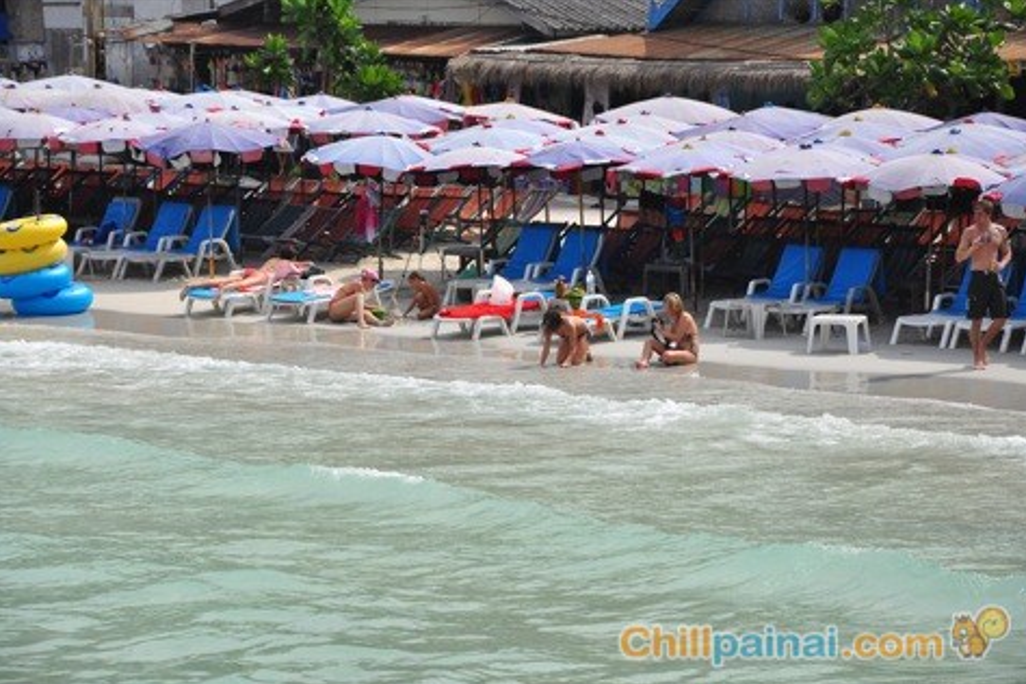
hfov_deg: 12.9
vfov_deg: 8.6
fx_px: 4546
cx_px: 517
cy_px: 343
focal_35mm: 160
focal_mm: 105
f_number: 8
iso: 200
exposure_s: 1/1000
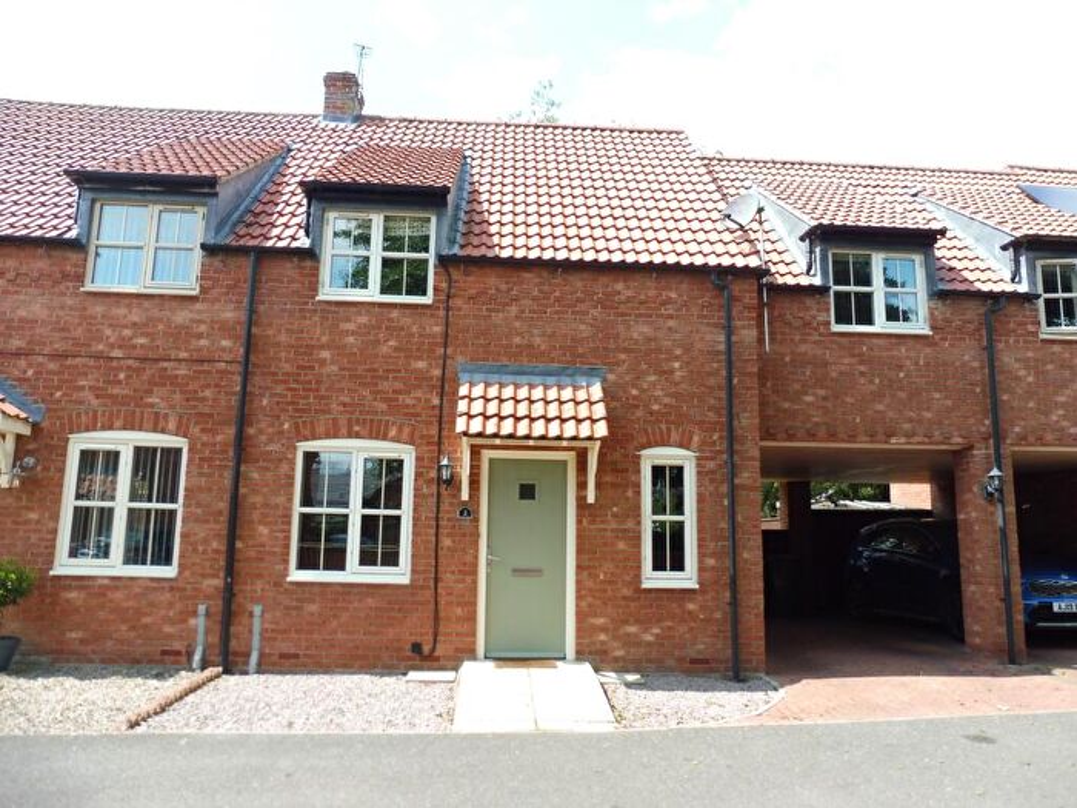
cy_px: 404
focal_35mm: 24
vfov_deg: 56.8
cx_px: 538
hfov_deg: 71.6
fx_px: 747
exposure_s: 1/400
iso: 100
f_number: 4
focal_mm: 4.3
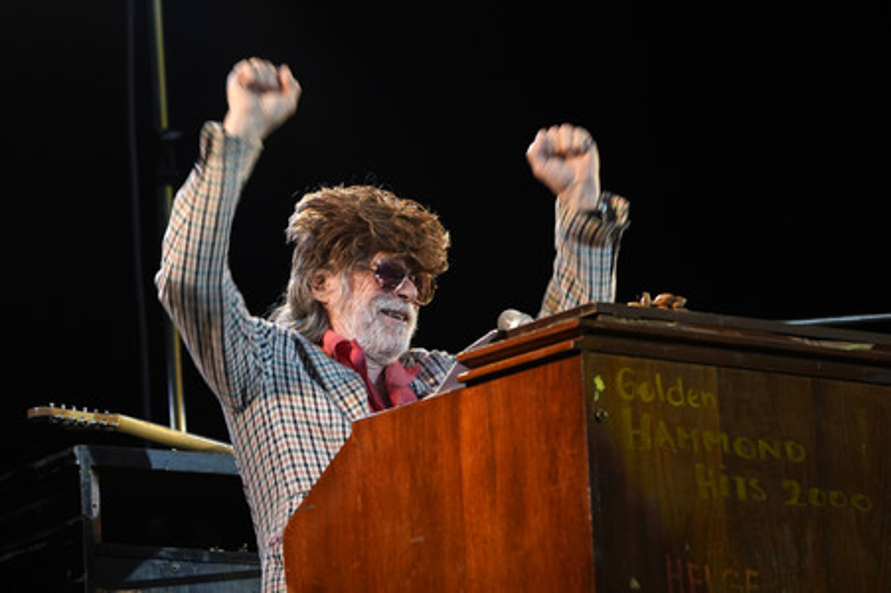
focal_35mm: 200
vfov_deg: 6.9
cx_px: 446
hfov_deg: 10.3
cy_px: 296
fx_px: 4946
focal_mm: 200
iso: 2000
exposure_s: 1/250
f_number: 6.3
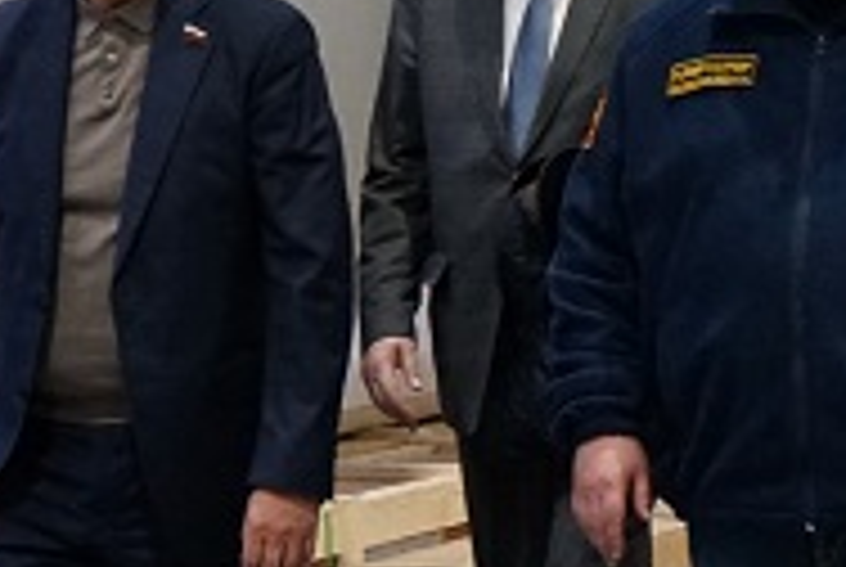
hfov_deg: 9.8
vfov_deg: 6.6
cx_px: 724
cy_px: 119
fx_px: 4896
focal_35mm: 208
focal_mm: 49
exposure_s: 1/160
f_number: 4
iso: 4000
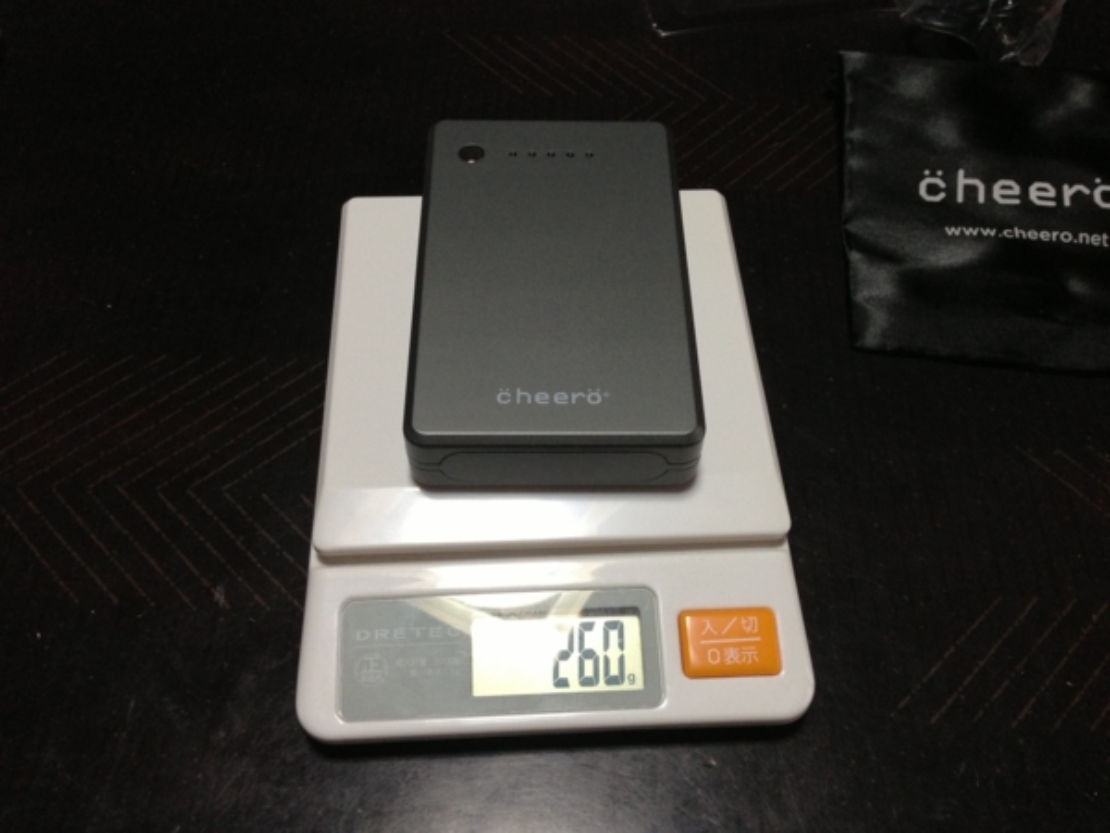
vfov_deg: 42.9
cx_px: 555
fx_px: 1058
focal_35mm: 33
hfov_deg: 55.4
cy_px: 416
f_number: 2.4
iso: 200
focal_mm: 4.13
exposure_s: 1/20
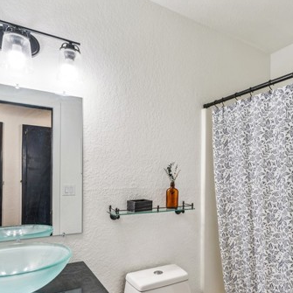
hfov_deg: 59.3
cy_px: 178
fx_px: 254
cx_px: 181
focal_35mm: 26
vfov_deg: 59.5
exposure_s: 1/2.5
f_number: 13
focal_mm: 16.3
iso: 100
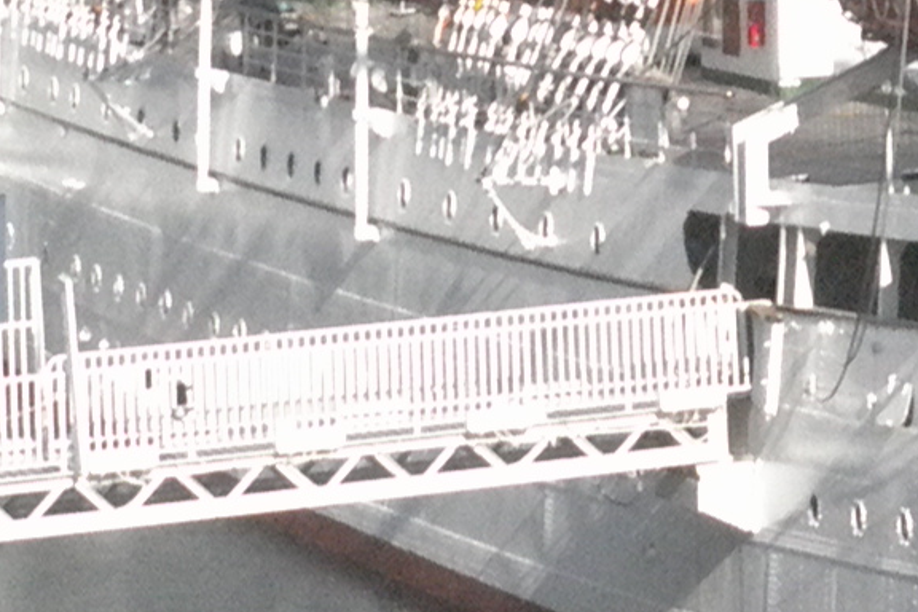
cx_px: 1935
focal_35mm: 260
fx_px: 6629
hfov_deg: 7.5
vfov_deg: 4.9
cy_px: -1449
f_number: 16
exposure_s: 1/2000
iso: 3200
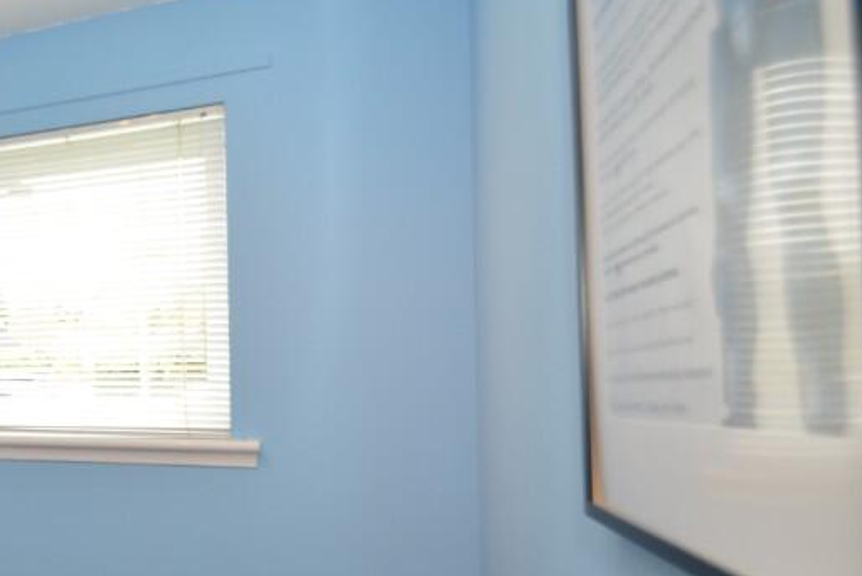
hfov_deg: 52.0
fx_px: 719
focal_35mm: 30
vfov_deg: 43.4
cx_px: 39
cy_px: 345
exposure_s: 1/60
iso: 250
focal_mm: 10
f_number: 4
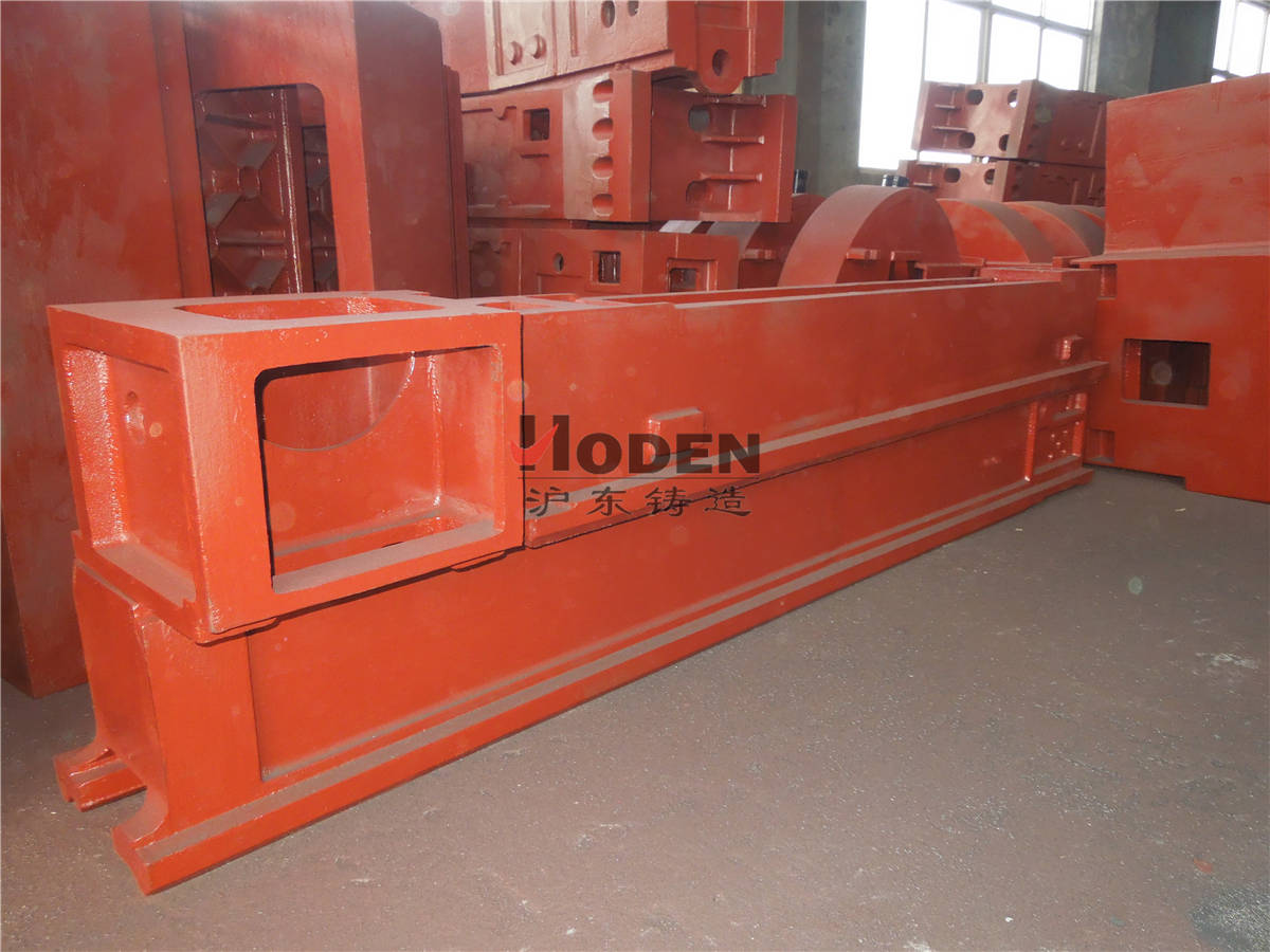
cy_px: 476
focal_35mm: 25
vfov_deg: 54.9
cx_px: 635
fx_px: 917
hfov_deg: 69.4
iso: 450
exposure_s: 1/30
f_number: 3.3
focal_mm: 4.5
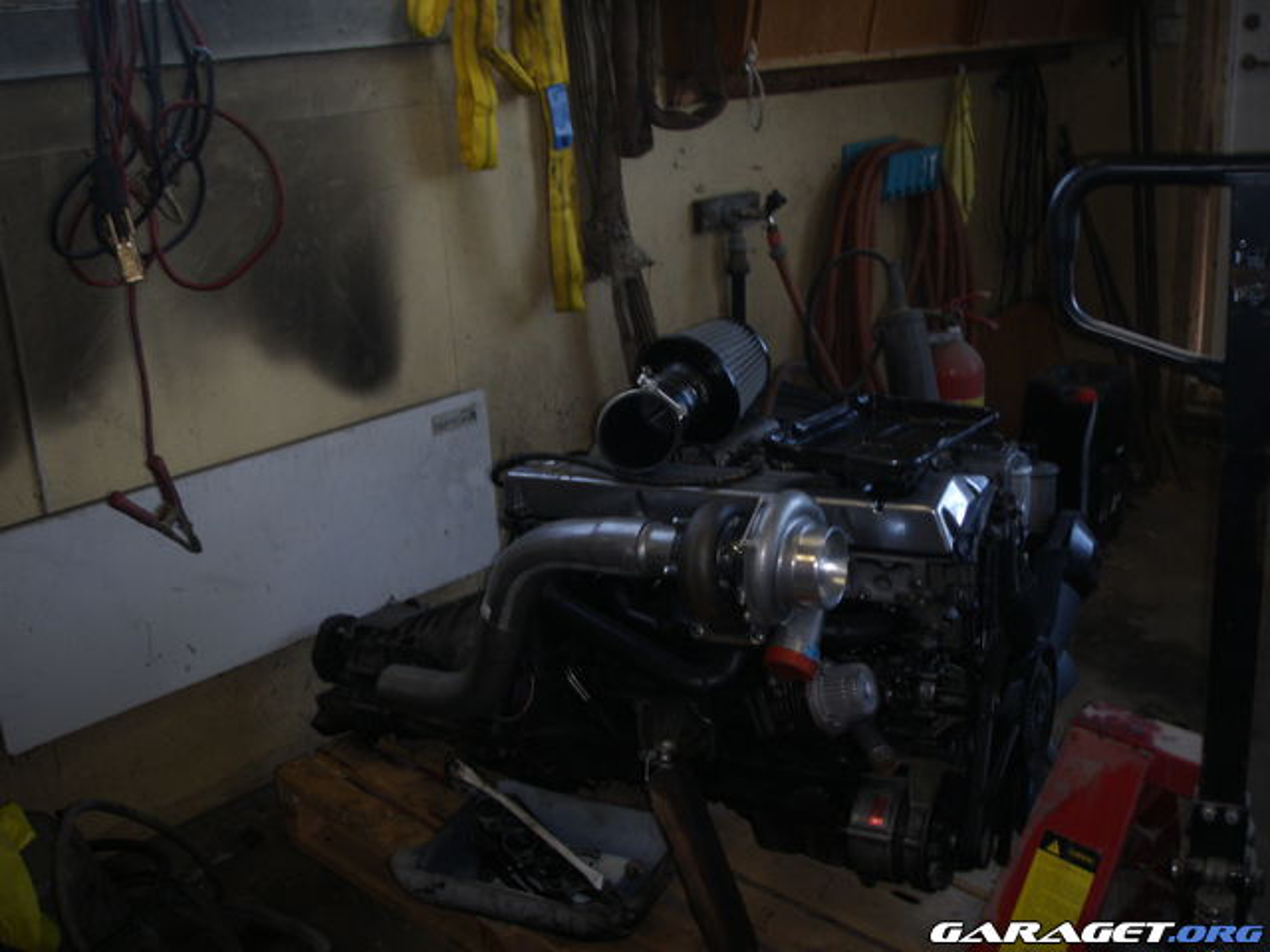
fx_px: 1394
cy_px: 476
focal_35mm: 38
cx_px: 635
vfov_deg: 37.7
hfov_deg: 49.0
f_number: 3.5
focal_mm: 6.7
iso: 100
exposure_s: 1/30
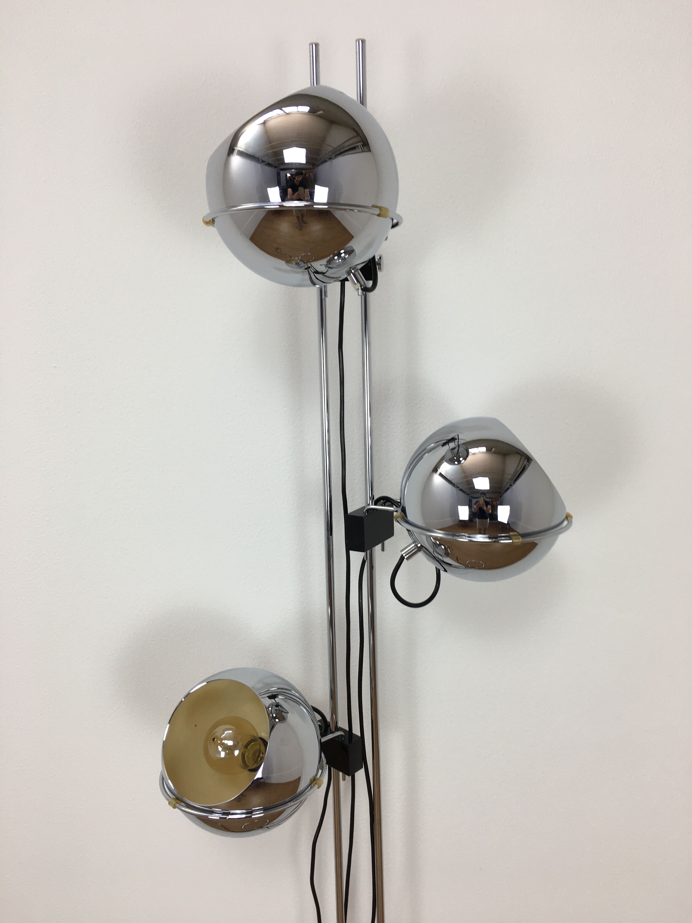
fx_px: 773
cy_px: 462
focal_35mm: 29
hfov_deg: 48.2
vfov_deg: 61.7
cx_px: 346
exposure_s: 1/50
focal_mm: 4.15
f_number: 2.2
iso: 32
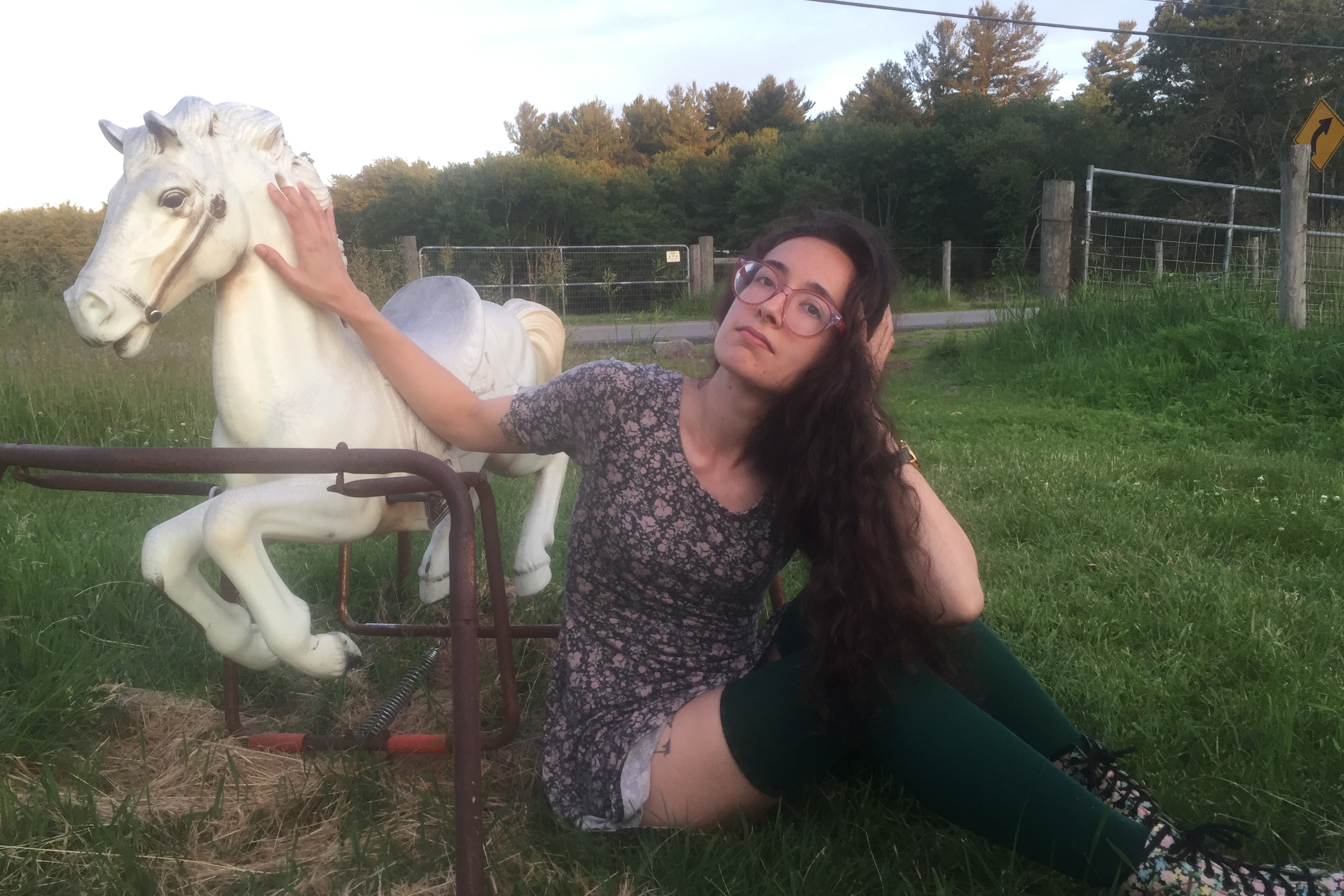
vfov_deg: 42.3
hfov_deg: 60.3
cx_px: 662
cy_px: 483
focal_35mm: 31
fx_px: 1157
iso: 50
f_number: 2.2
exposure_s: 1/120
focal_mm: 4.15
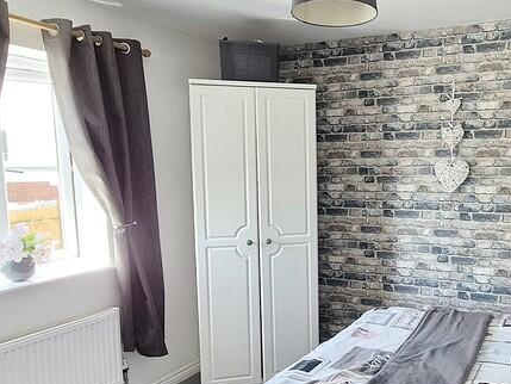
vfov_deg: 45.2
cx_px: 361
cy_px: 229
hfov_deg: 56.4
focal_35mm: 31
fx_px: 458
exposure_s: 1/50
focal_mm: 1.7
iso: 125
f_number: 2.2
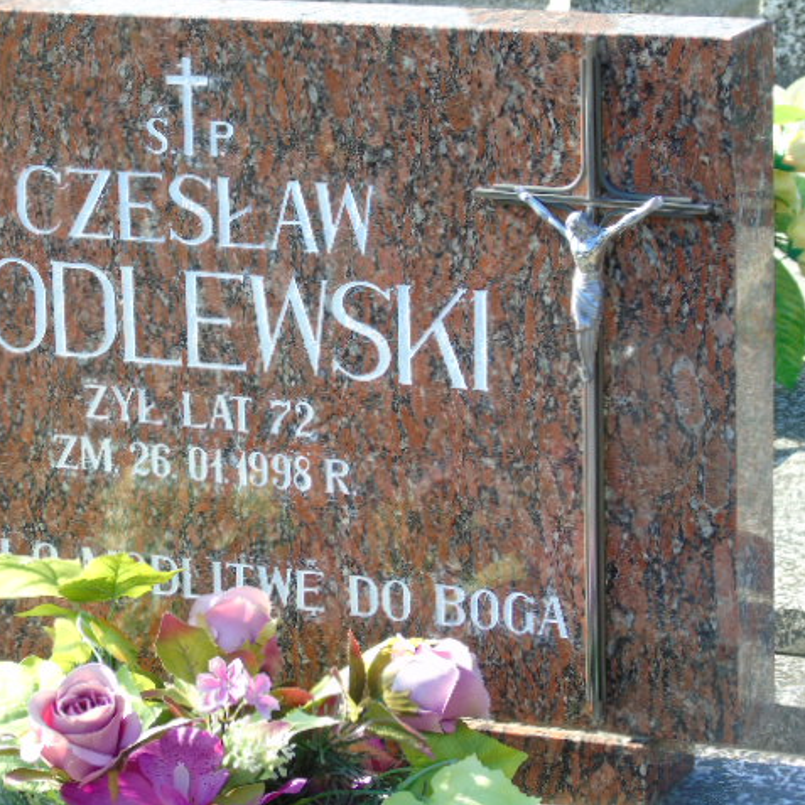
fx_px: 3868
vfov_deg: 11.9
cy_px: 402
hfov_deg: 11.9
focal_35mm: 147
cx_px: 297
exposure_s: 1/100
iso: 80
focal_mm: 22
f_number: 4.6
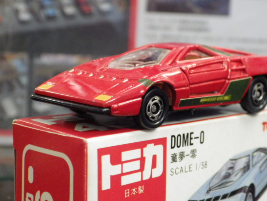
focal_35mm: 83
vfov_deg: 17.8
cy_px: 99
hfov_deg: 23.5
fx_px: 641
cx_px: 147
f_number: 4.2
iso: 800
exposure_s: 1/30
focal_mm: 12.8
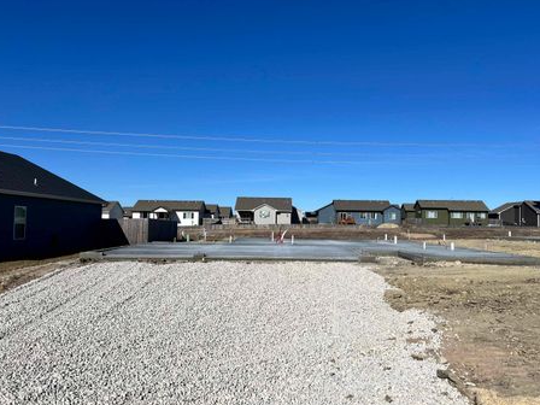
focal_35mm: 29
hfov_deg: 61.6
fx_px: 452
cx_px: 286
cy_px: 203
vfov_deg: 48.2
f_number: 1.5
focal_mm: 5.7
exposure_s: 1/10309
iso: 50
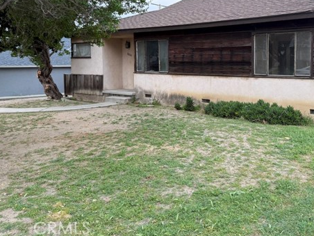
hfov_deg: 53.1
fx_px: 308
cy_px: 71
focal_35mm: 34
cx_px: 205
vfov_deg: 41.0
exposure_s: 1/878
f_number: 1.78
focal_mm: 6.76
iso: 100
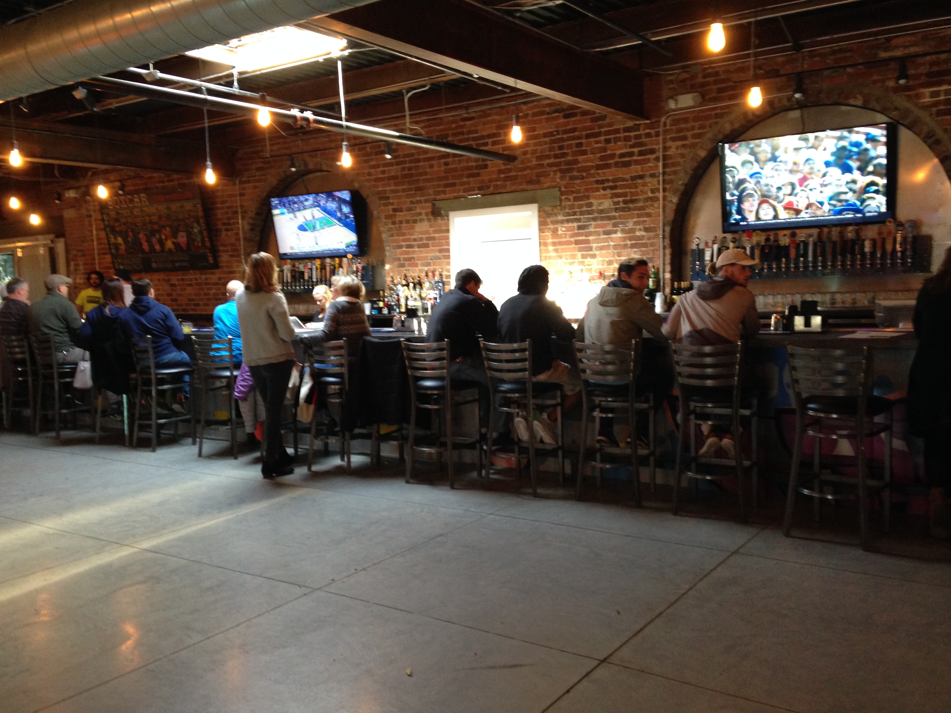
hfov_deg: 55.4
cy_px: 356
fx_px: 907
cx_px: 476
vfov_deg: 42.9
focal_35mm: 33
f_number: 2.4
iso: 160
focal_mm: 4.12
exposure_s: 1/20
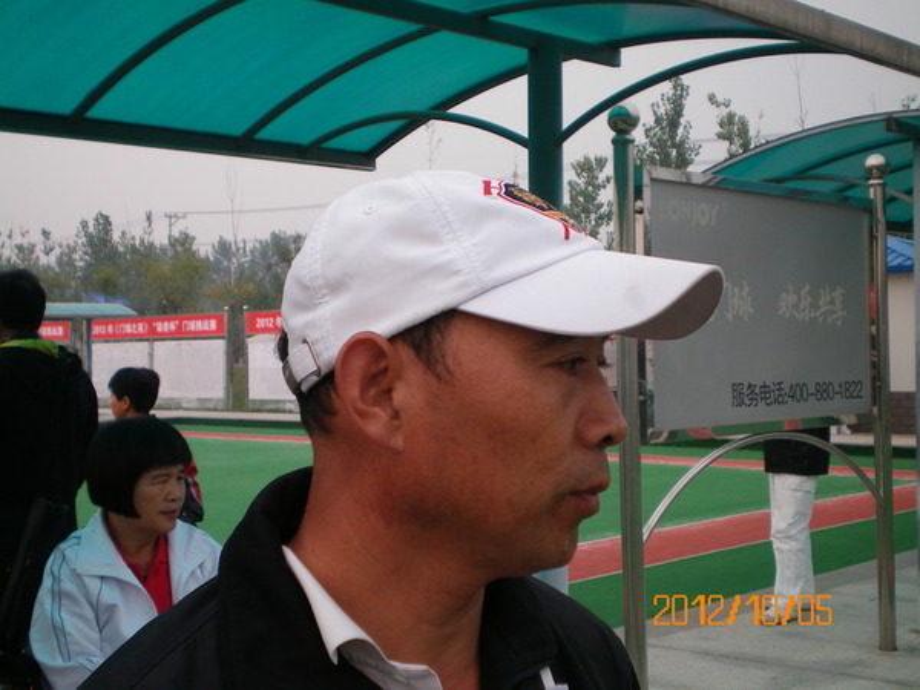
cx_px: 460
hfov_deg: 38.2
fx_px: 1329
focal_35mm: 50
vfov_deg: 29.1
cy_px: 345
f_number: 3.7
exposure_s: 1/125
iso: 64
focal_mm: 8.4
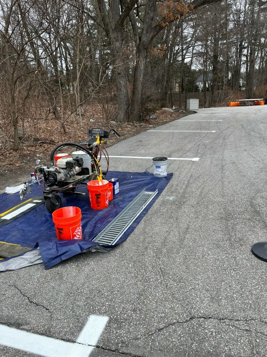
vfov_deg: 67.3
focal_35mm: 26
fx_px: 267
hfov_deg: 53.1
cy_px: 178
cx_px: 134
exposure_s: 1/1140
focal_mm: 5.1
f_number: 1.6
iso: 50
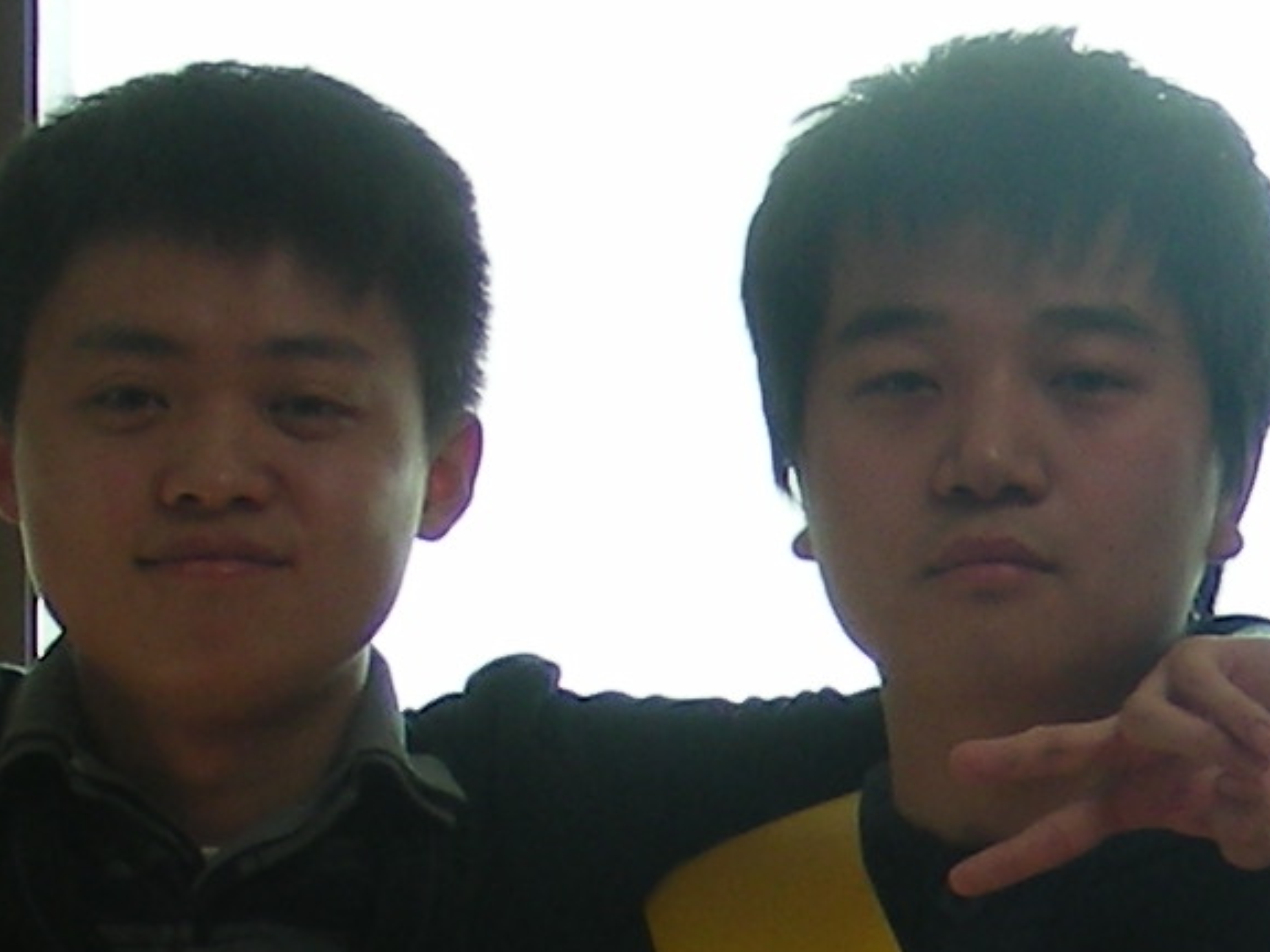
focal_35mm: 215
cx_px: 1938
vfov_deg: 6.8
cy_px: 1395
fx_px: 7888
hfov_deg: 9.0
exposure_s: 1/34.4
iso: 50
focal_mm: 7.4
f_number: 3.5
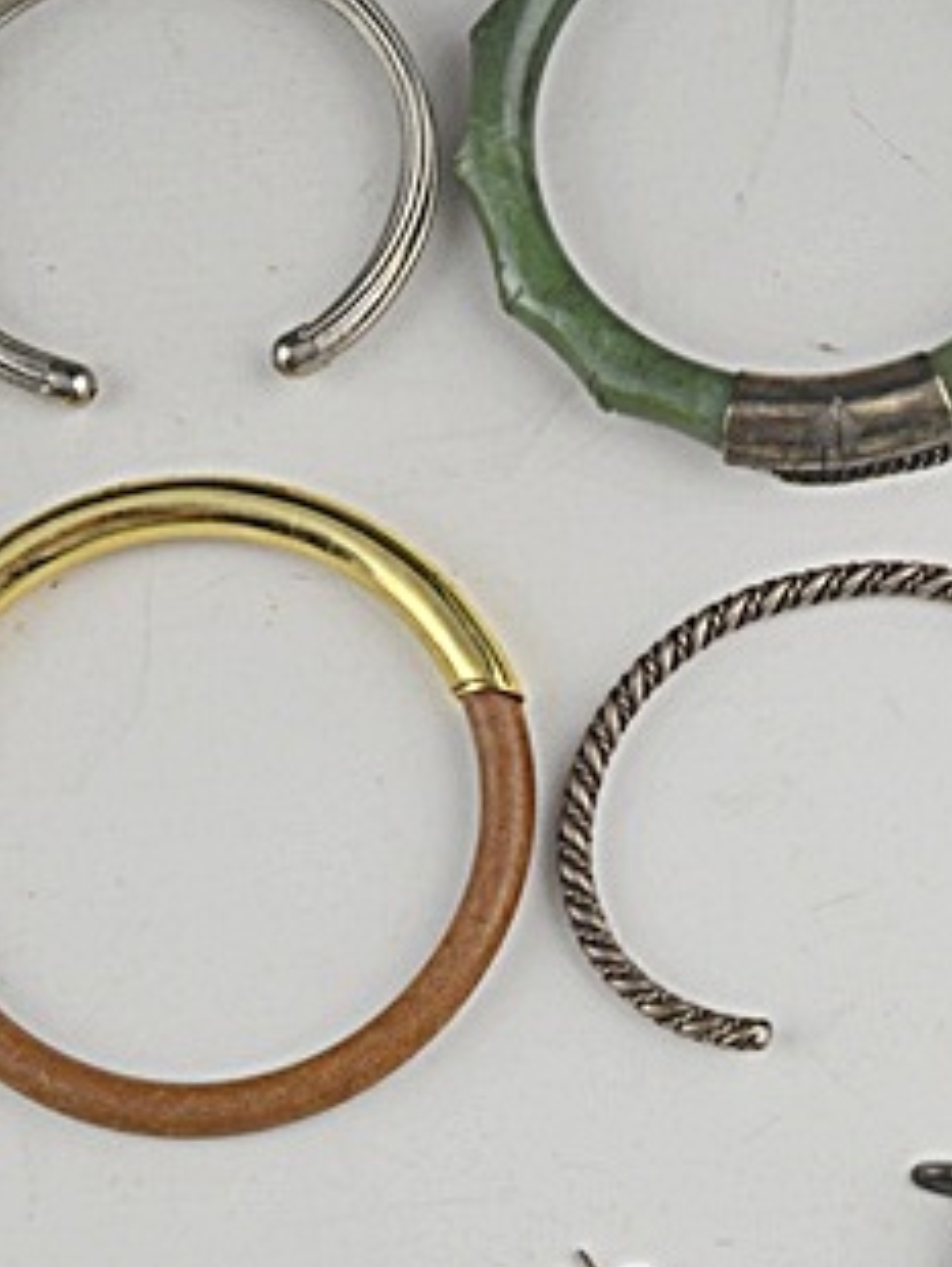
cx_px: 815
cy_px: 830
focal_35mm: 91
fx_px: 3332
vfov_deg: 21.5
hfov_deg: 16.1
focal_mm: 28
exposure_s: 1/125
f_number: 5.6
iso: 320
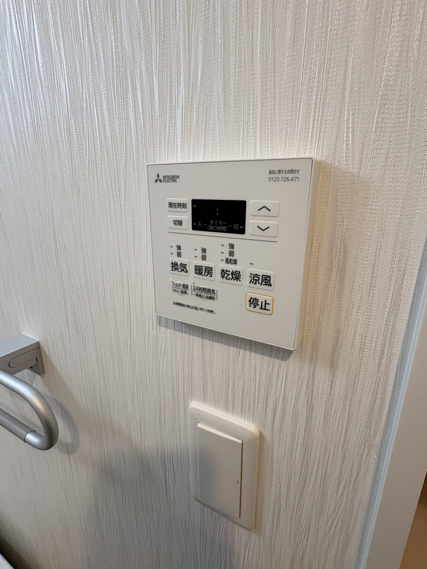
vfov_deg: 94.5
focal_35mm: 16
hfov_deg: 77.9
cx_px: 235
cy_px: 275
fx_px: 263
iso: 160
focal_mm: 2.22
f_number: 2.2
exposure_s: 1/120
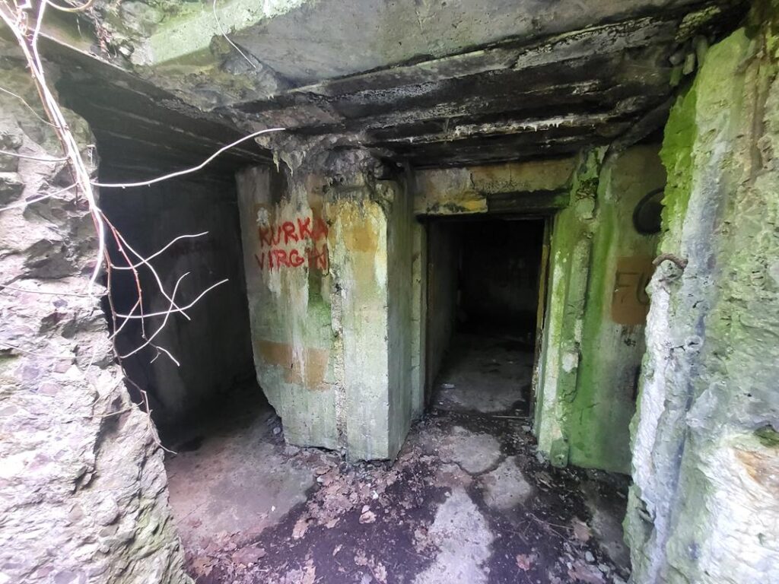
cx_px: 390
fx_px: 293
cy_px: 292
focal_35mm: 13
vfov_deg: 89.9
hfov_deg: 106.2
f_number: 2.2
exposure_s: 1/25
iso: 640
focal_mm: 1.74
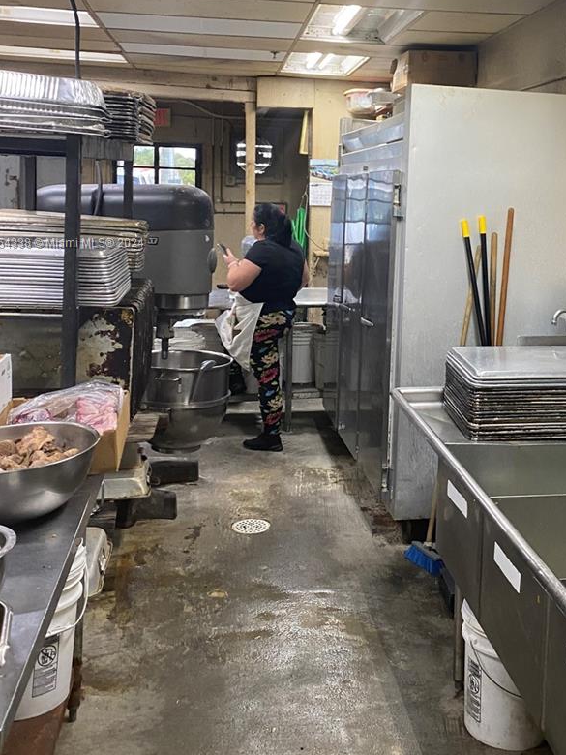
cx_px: 402
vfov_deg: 46.0
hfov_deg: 35.4
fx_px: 872
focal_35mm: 40
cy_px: 244
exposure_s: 1/60
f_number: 1.8
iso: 160
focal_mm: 4.25
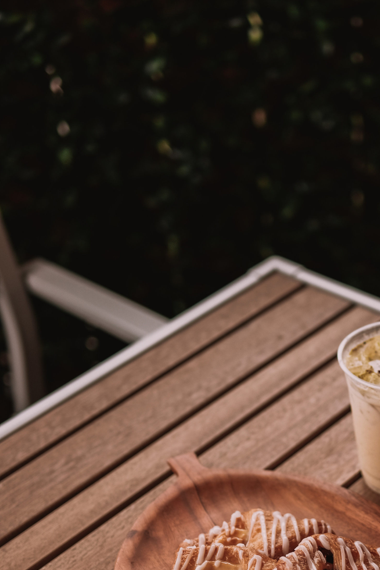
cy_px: 441
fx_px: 1156
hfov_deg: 18.5
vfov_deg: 27.3
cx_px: 308
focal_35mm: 73
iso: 160
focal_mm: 30
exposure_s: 1/550
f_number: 1.6
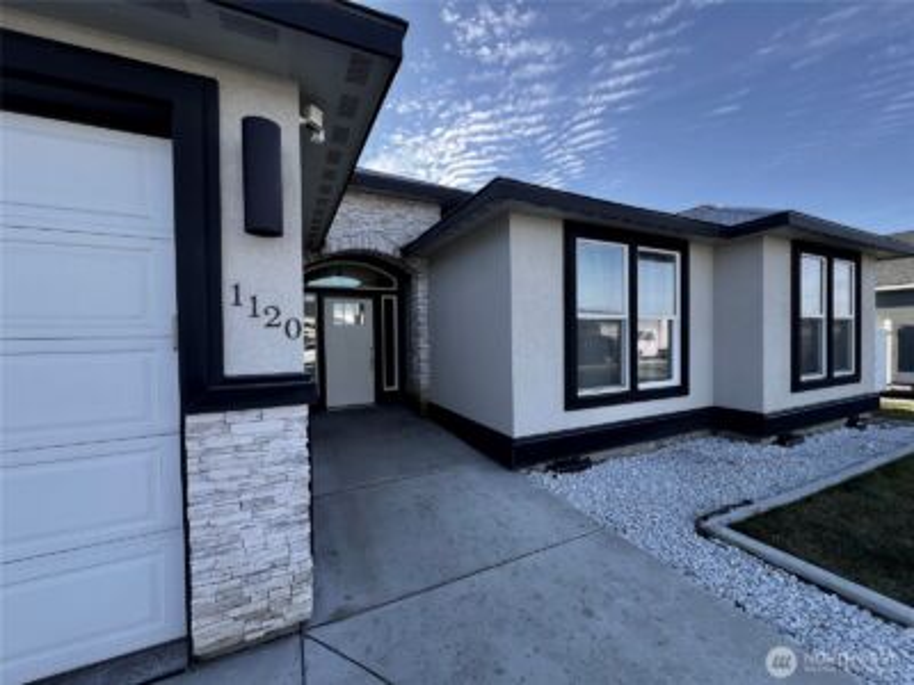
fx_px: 343
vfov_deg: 89.9
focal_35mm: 13
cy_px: 342
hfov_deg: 106.2
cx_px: 457
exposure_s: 1/307
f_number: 1.8
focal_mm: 1.57
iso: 32
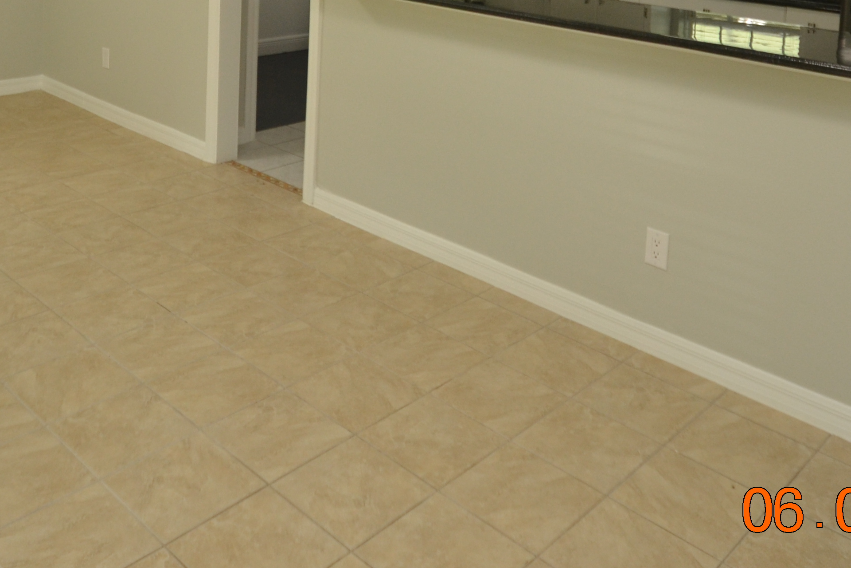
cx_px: 410
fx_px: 851
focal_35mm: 36
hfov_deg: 53.1
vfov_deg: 32.2
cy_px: -67
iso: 400
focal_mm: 10
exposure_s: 1/80
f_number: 4.5
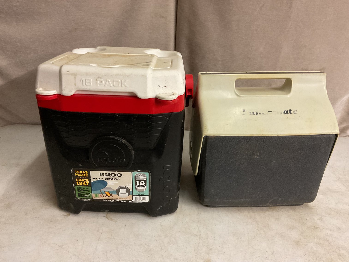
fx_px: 292
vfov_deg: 48.2
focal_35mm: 29
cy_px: 131
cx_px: 174
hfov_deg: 61.7
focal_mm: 3
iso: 250
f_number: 1.8
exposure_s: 1/60
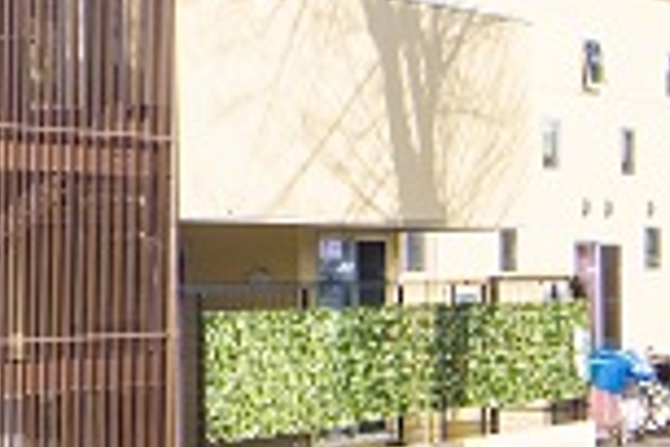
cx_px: -333
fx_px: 2773
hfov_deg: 13.0
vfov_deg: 9.1
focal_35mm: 149
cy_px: -92
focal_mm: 38
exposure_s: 1/250
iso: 500
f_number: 20
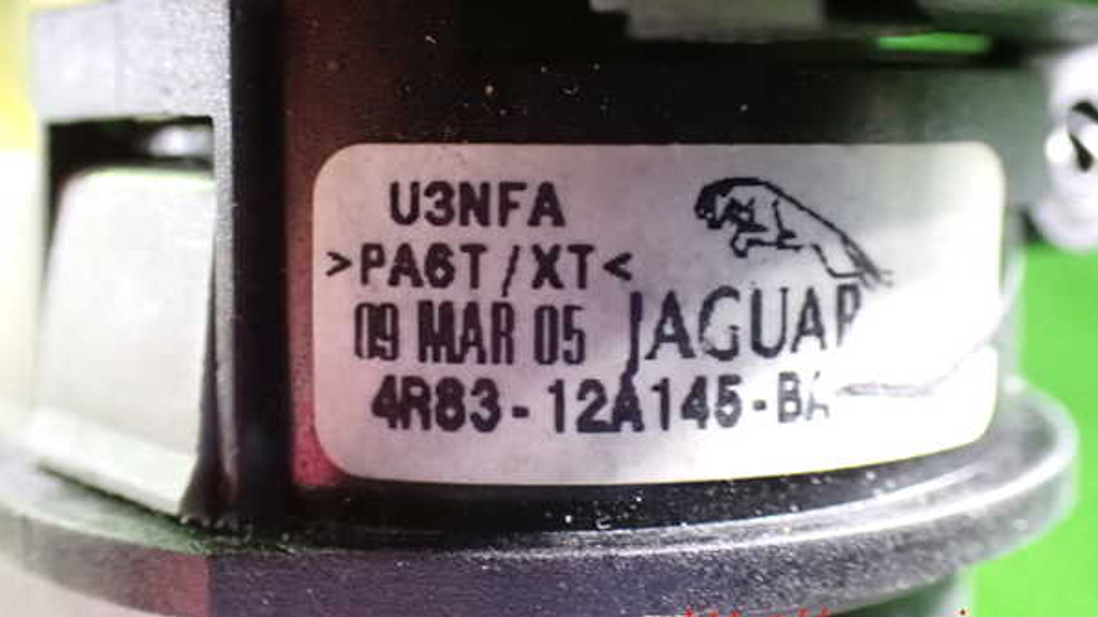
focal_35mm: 45
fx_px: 1310
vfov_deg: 26.4
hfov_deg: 45.5
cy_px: 238
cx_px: 549
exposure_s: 1/10
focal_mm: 7.31
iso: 1600
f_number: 2.8
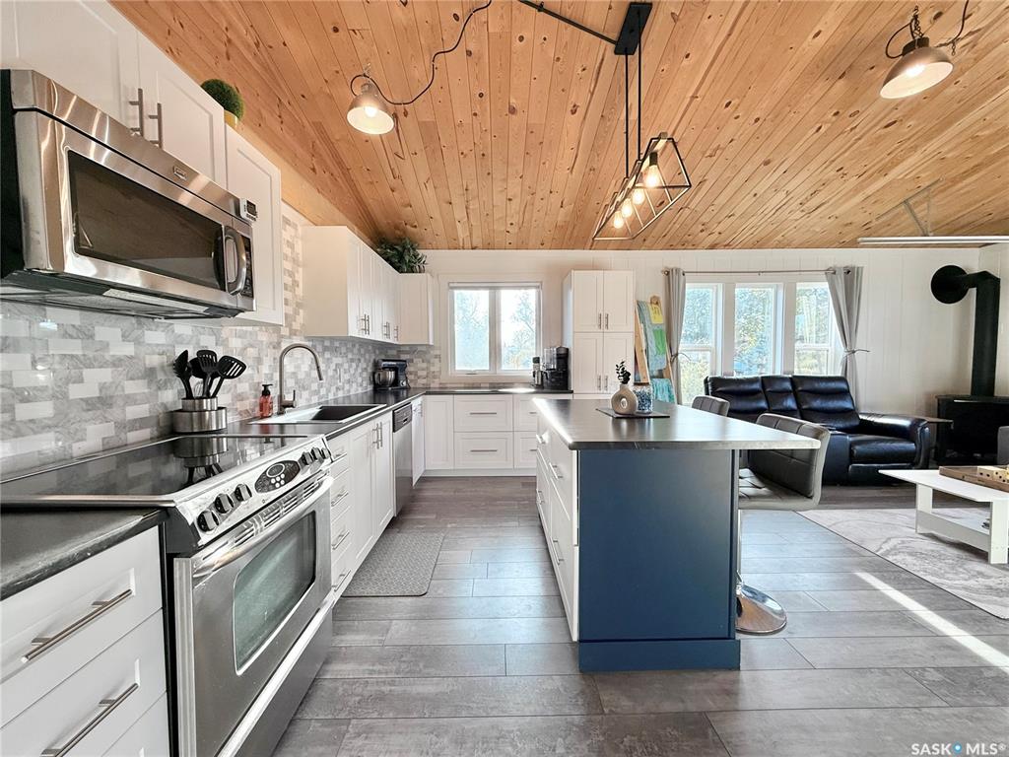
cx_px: 504
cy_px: 378
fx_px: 408
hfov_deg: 102.1
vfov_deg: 85.7
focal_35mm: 14
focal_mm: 2.22
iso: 100
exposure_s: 1/120
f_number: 2.2
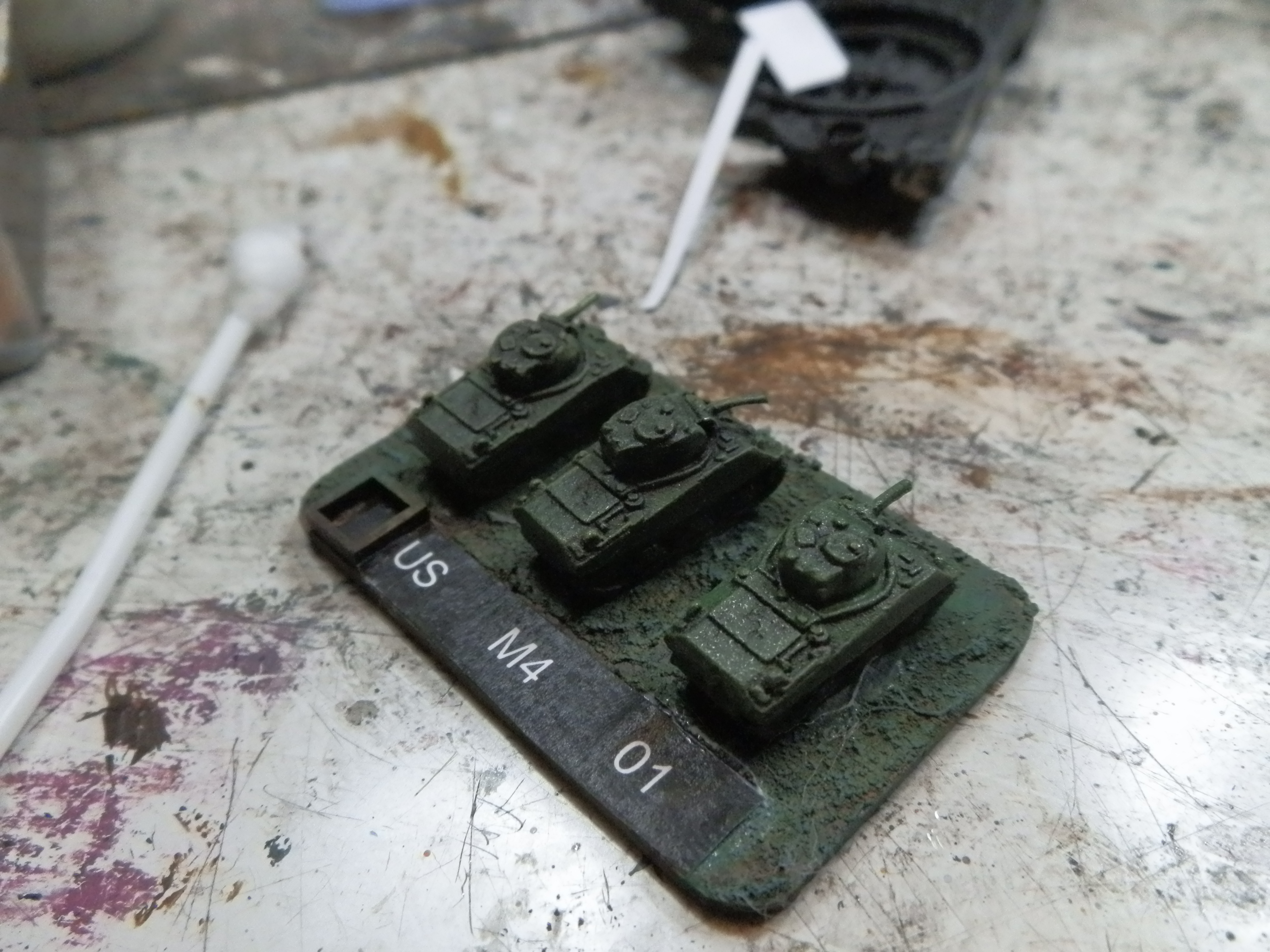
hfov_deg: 63.4
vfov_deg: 49.7
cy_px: 476
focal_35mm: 28
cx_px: 635
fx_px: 1027
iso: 400
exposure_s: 1/160
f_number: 3.1
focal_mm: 5
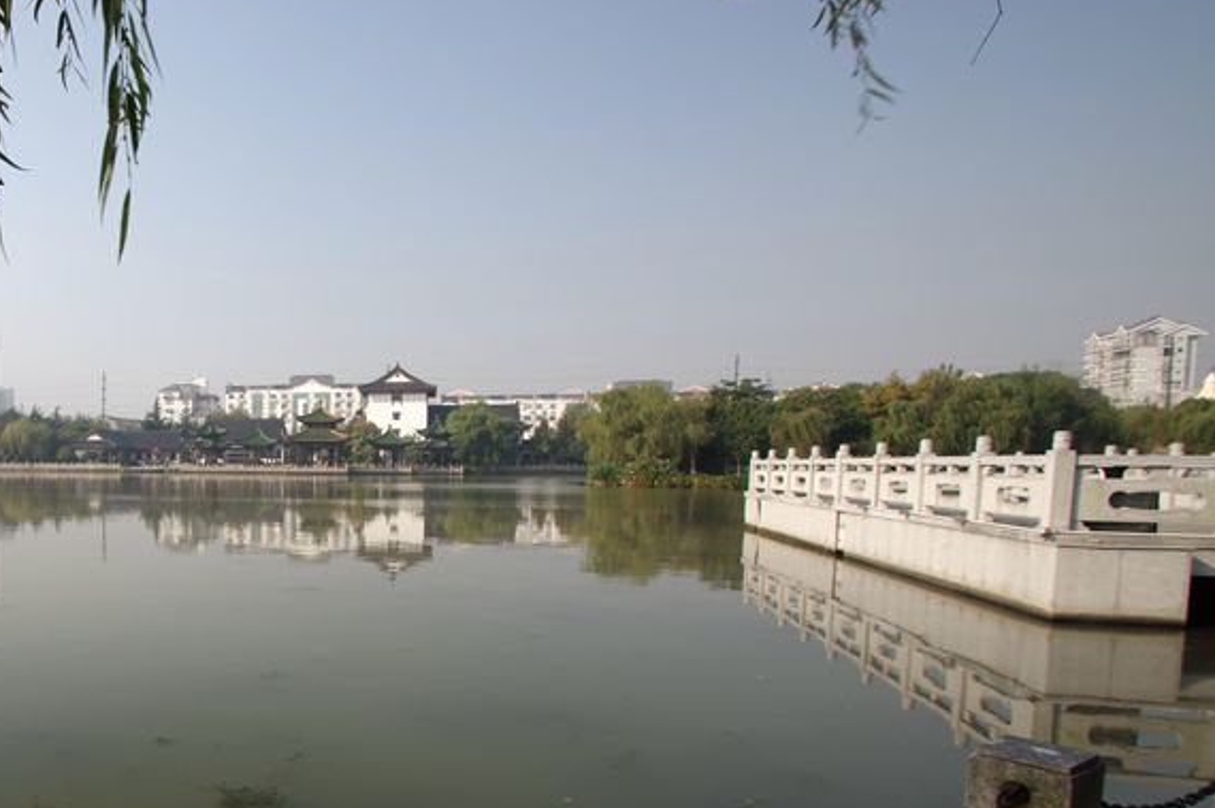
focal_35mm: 25
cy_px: 514
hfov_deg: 64.2
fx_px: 843
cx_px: 215
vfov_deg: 50.6
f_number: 13
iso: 100
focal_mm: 10
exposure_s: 1/40
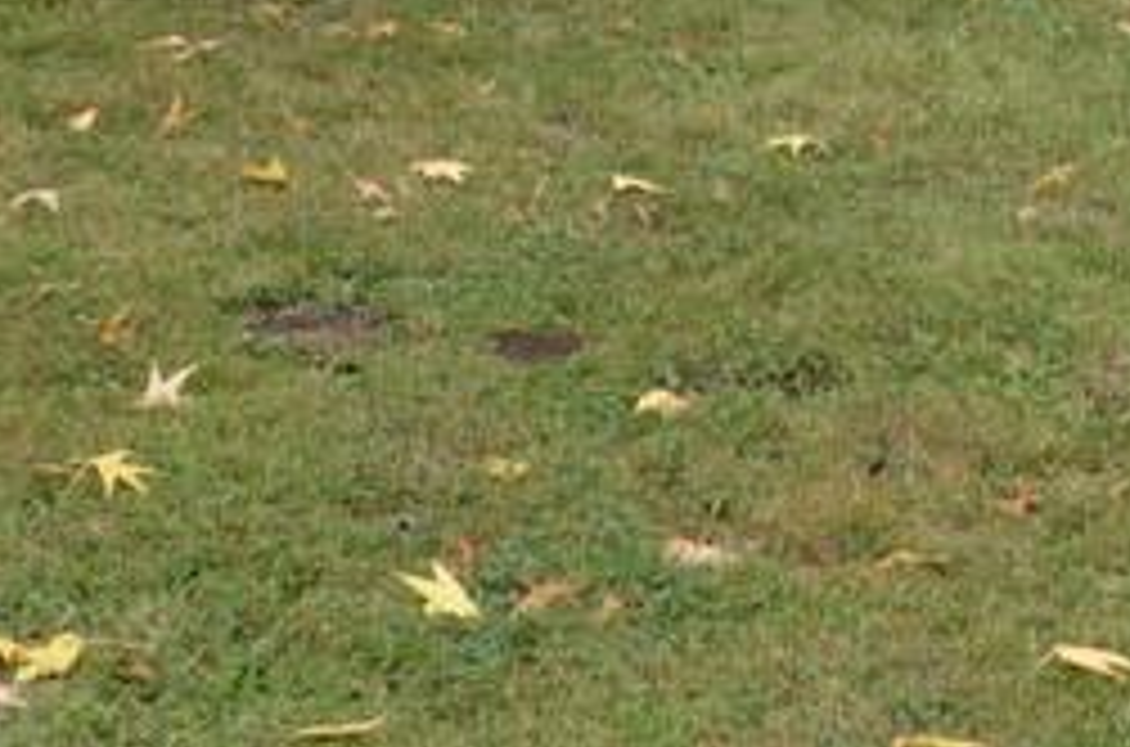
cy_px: -866
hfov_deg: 16.1
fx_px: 3663
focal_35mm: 117
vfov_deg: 10.5
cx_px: 1686
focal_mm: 18
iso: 200
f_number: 6.3
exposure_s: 1/160
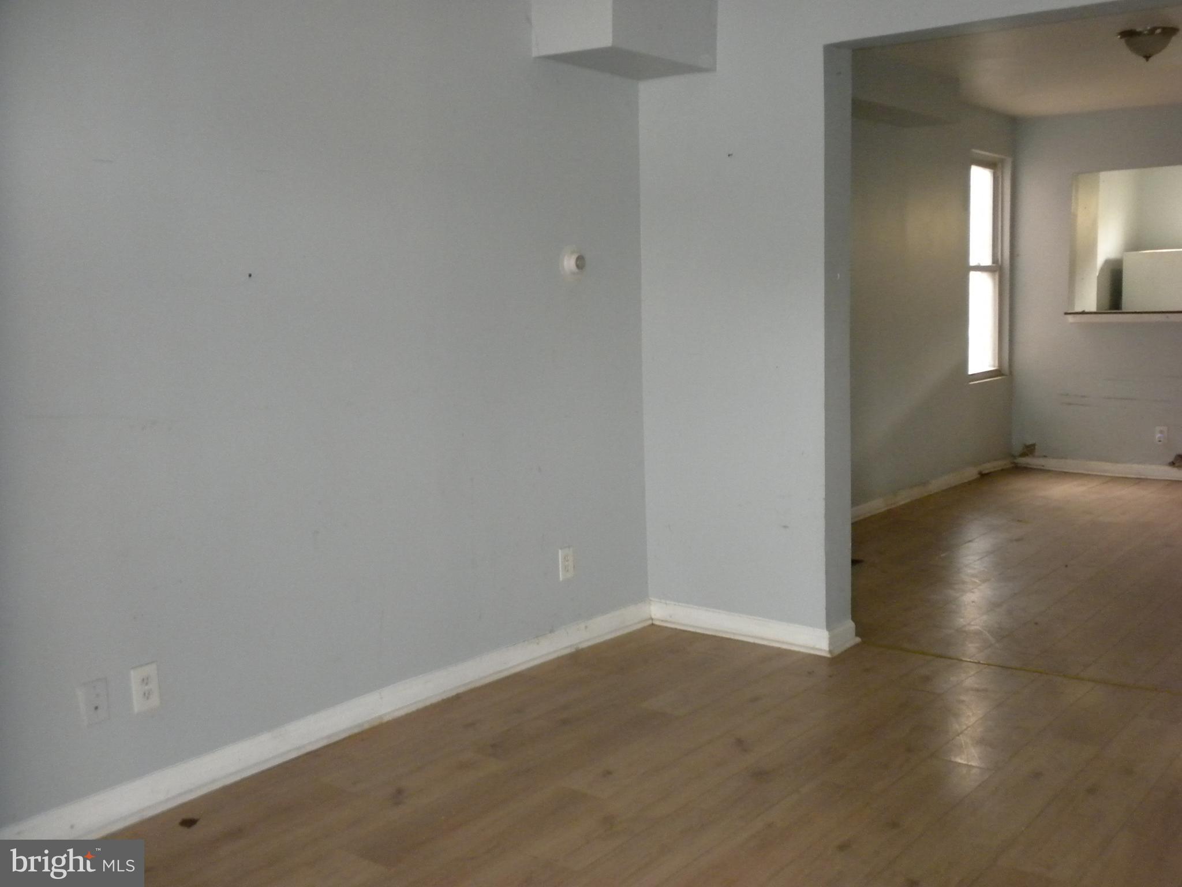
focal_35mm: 37
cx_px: 591
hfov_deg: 50.1
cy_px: 444
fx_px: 1263
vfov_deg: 38.7
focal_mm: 6.6
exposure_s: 1/30
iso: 400
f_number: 3.5
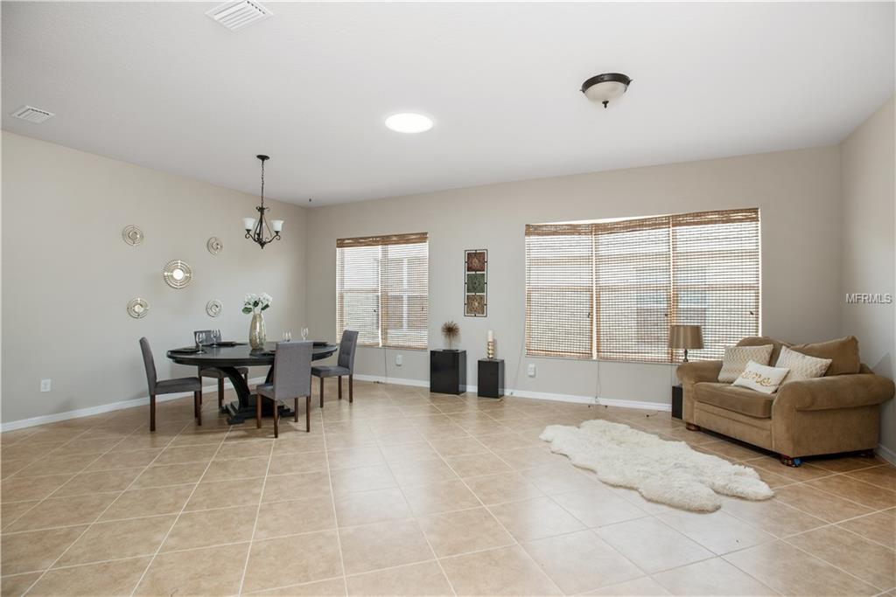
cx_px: 448
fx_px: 423
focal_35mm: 17
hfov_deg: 93.3
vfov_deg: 70.5
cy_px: 298
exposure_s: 1/2.5
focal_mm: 17
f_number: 8
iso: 400
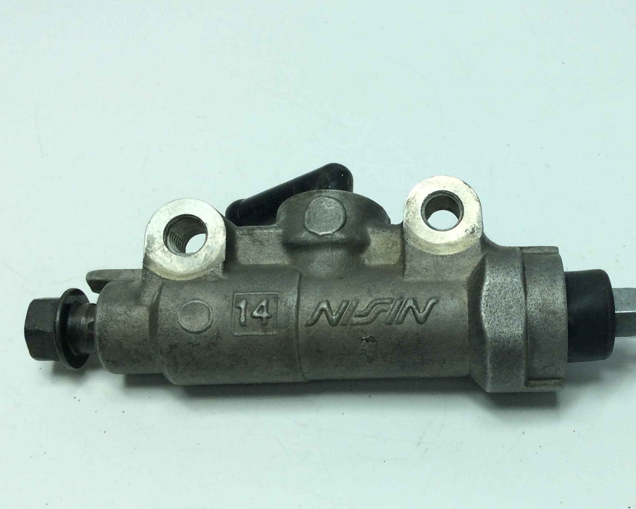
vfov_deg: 32.7
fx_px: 866
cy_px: 271
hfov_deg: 39.4
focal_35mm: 46
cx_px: 465
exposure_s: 1/534
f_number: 2.4
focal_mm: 3.3
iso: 32
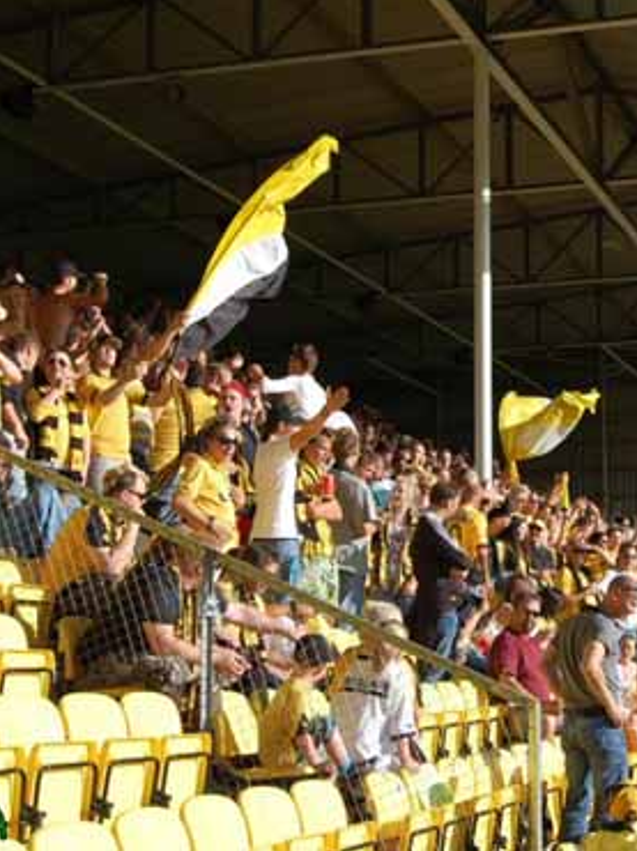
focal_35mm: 66
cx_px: 498
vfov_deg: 29.4
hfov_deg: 22.0
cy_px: 423
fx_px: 1621
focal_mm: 30
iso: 200
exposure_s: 1/250
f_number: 8
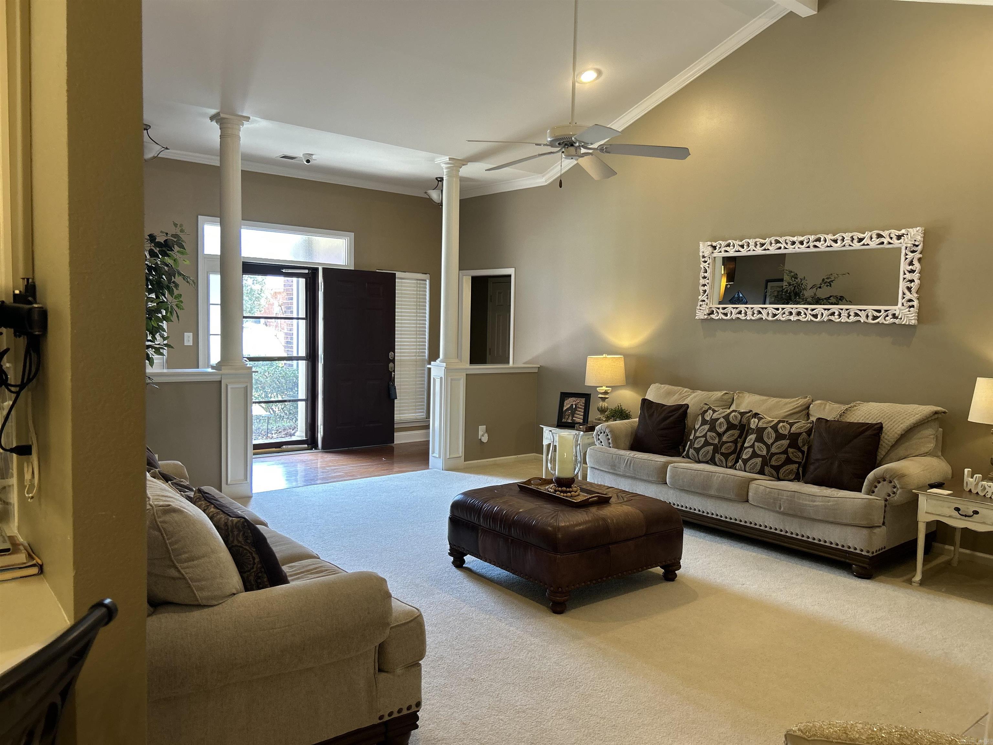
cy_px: 372
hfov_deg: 67.3
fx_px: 746
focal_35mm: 26
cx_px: 496
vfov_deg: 53.1
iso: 100
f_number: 1.5
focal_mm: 5.7
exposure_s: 1/60
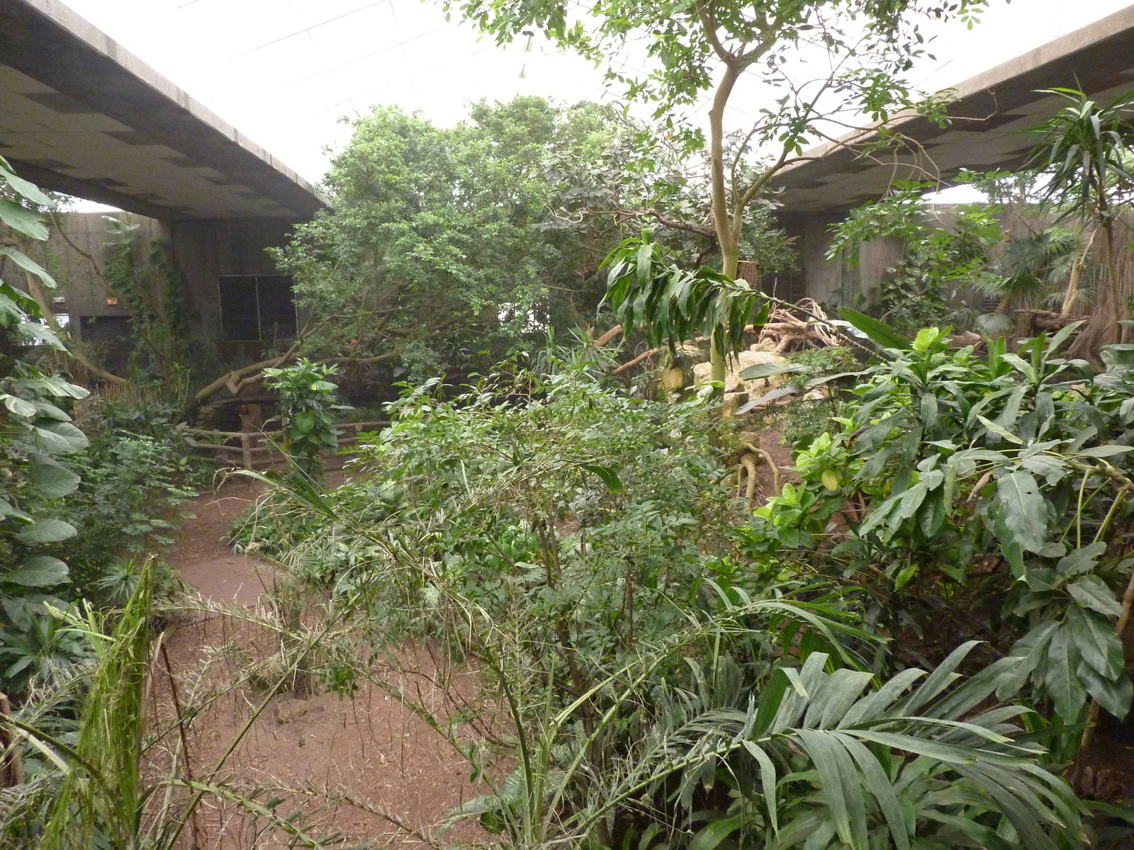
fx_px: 819
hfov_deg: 69.4
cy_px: 425
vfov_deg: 54.9
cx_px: 567
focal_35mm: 25
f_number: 3.3
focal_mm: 4.1
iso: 400
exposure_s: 1/100
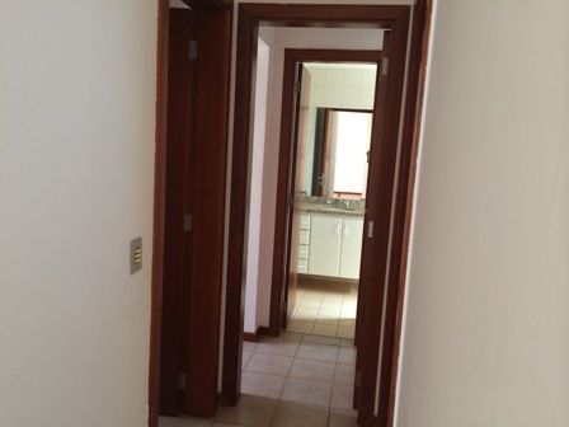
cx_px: 284
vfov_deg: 46.8
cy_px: 214
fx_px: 493
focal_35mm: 30
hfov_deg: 60.0
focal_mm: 4.12
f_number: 2.2
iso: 160
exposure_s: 1/30
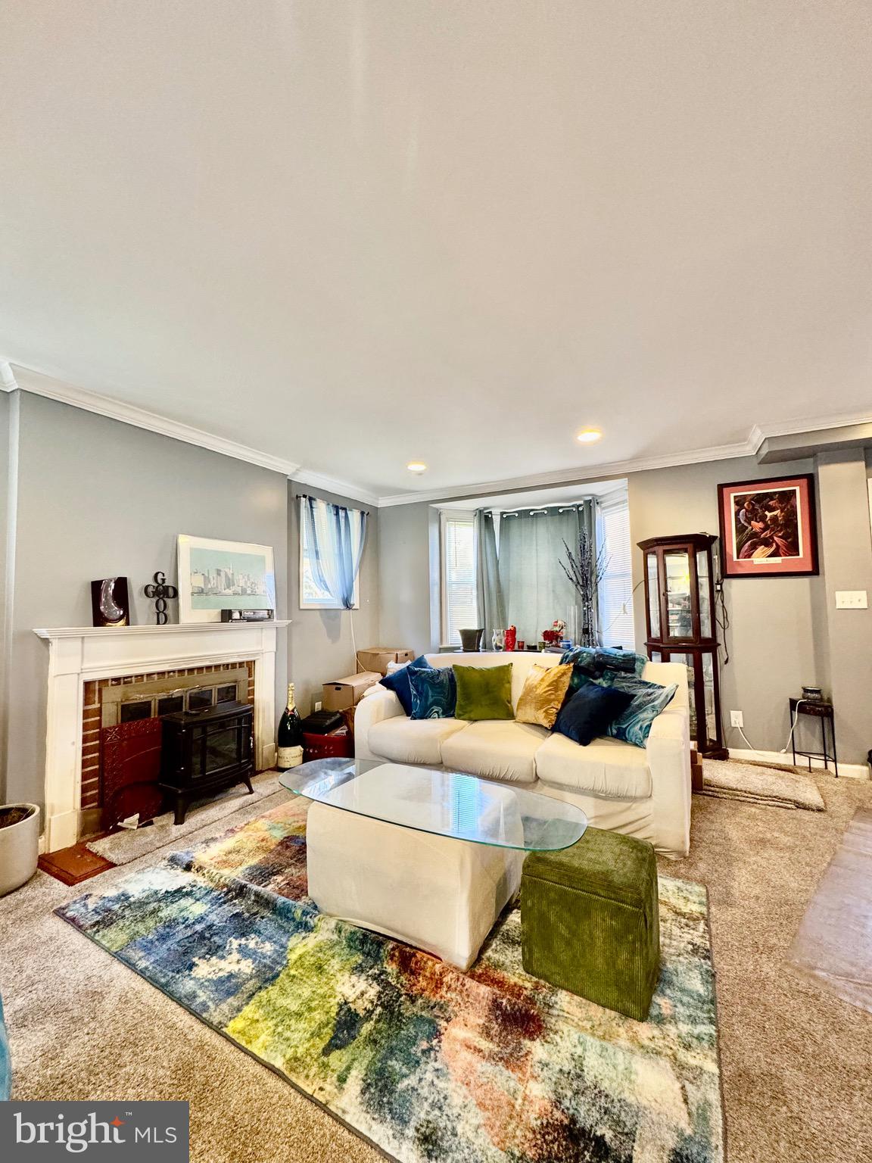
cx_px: 436
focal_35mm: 14
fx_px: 470
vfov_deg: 102.1
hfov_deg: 85.7
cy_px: 582
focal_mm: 2.22
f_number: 2.2
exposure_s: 1/60
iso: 320
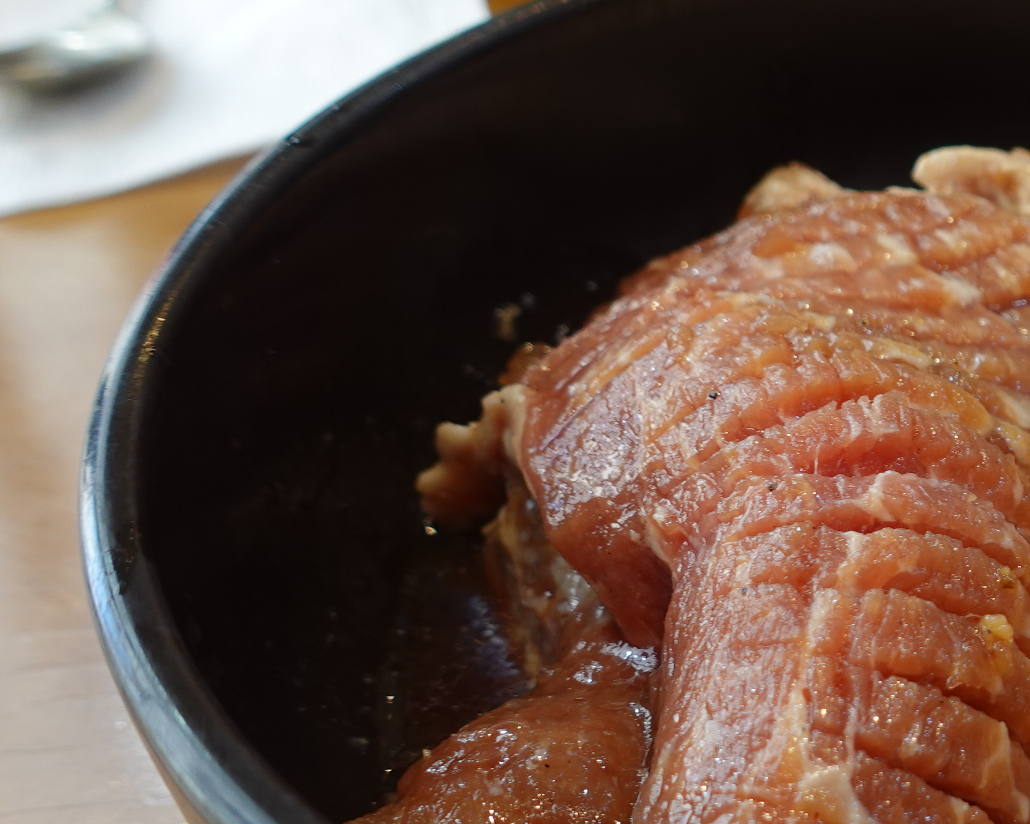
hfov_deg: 26.8
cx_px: 1178
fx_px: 1951
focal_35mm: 64
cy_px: 445
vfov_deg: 23.8
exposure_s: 1/30
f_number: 2.8
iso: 125
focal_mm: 10.69
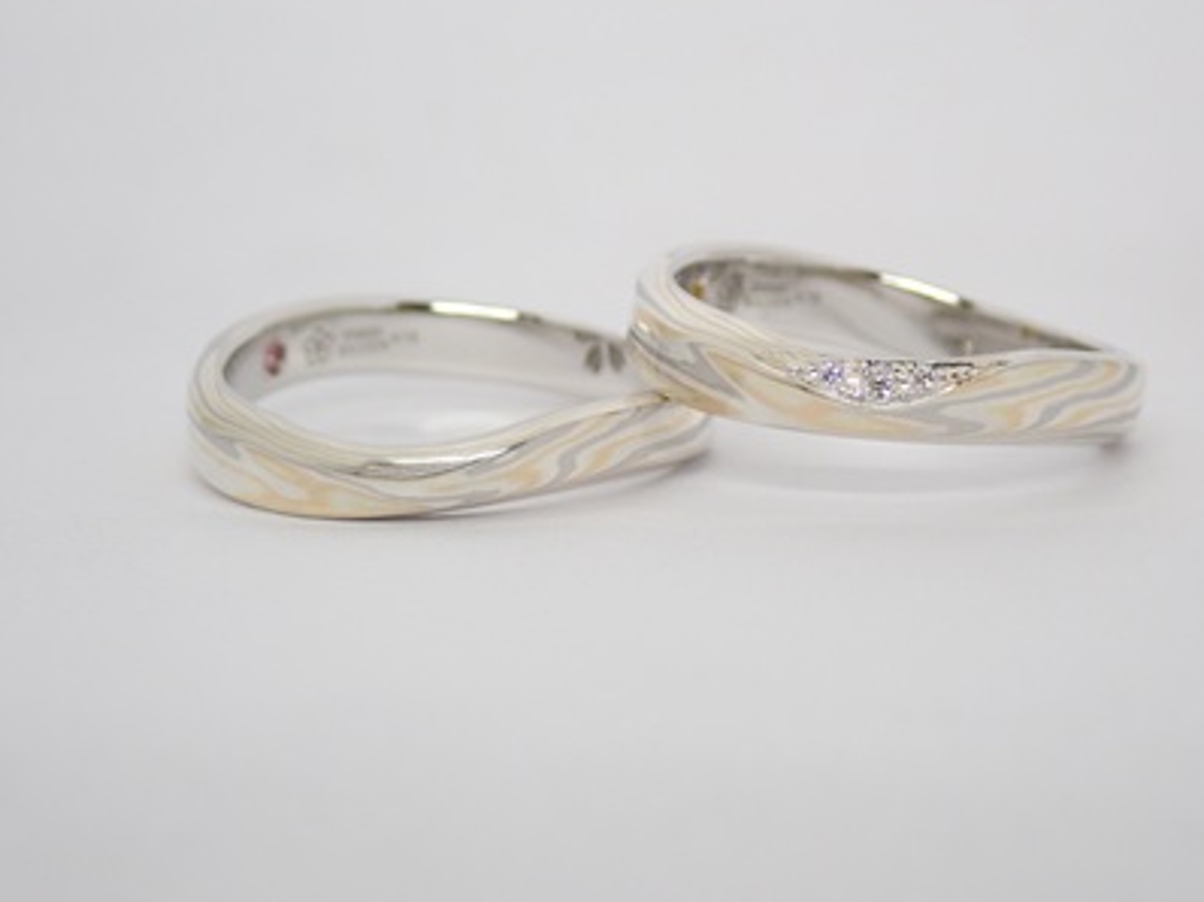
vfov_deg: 17.0
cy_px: 422
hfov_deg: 22.5
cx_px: 672
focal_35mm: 87
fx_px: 3024
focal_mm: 13.65
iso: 200
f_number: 4.1
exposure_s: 1/125
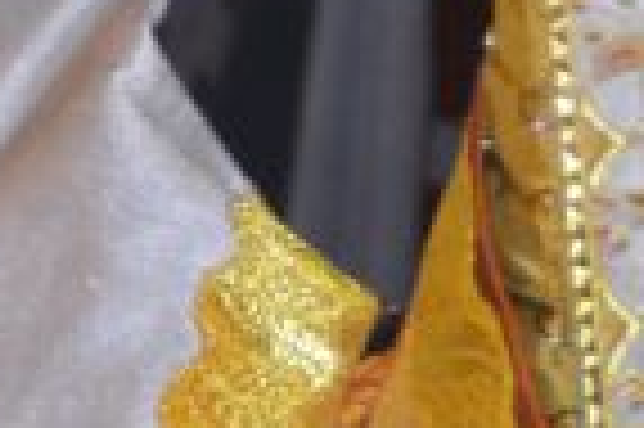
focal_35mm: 787
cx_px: -768
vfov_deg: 1.7
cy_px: -52
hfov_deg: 2.6
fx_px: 14062
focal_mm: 86
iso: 800
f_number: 5.6
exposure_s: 1/60
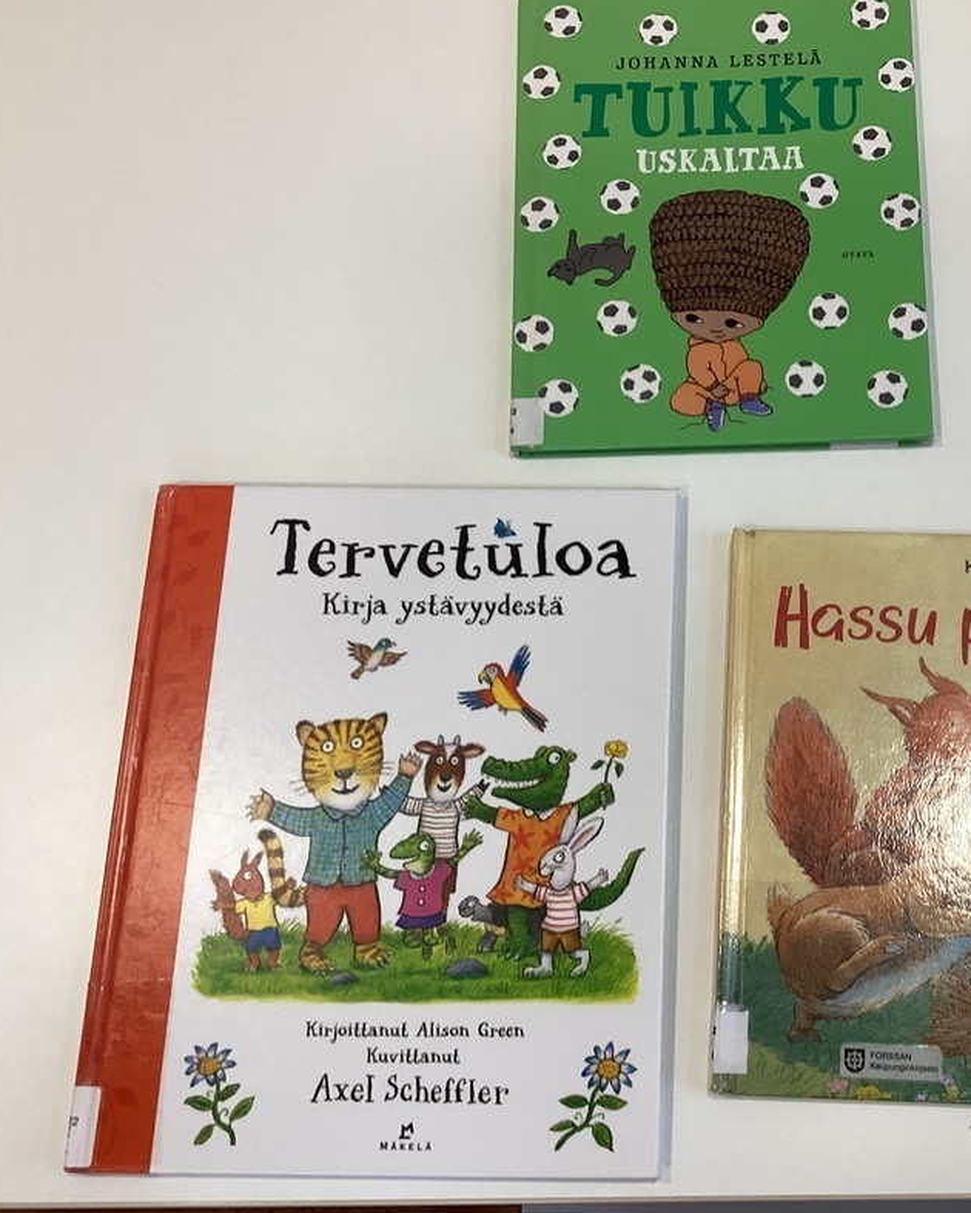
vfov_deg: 44.8
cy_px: 610
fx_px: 1472
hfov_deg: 35.5
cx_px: 751
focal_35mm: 41
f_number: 2.4
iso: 80
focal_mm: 3.3
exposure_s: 1/50
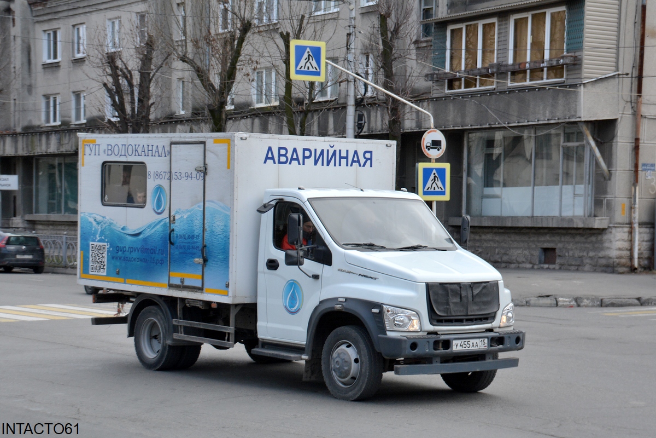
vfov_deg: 17.5
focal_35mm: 78
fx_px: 1421
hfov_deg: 26.0
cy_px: 219
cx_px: 328
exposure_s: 1/1000
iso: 500
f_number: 4.8
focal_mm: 52
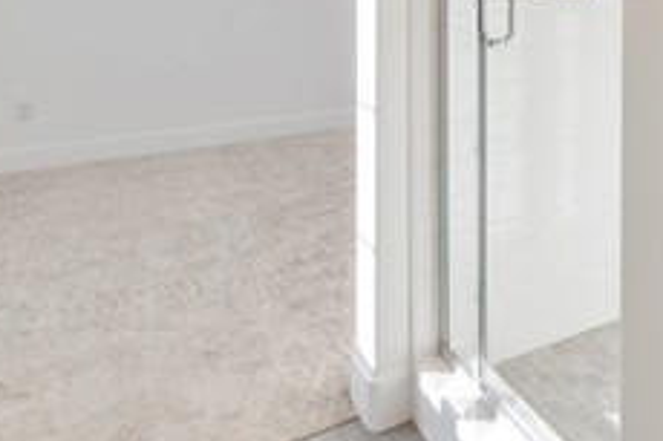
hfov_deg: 43.3
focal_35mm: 39
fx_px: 718
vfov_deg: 30.5
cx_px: 649
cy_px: -46
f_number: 5
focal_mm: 14
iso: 200
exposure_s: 1/250
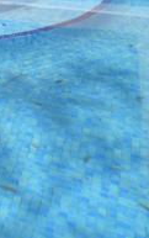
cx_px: -224
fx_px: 525
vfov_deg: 21.0
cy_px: -133
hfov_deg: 12.3
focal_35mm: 81
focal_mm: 10
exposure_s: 1/800
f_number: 4
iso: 100
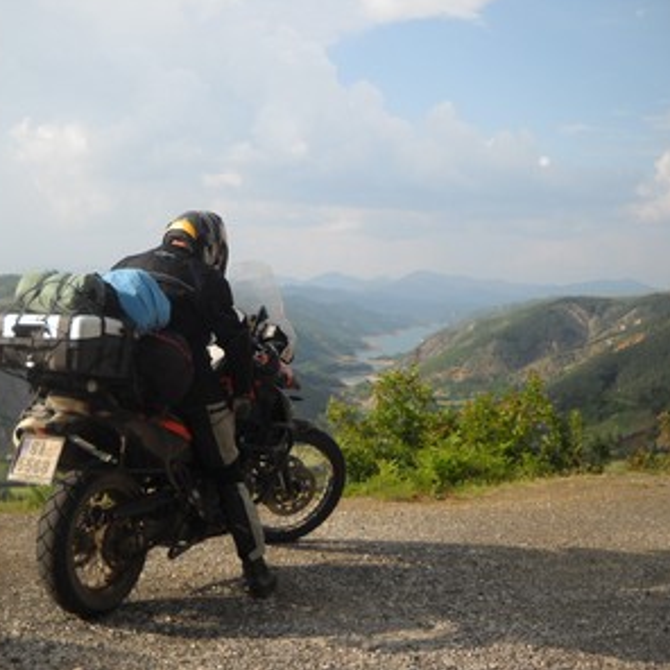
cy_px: 333
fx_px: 1073
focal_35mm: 49
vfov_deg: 34.7
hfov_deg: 34.6
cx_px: 274
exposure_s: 1/228
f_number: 5.5
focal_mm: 6.72
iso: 64
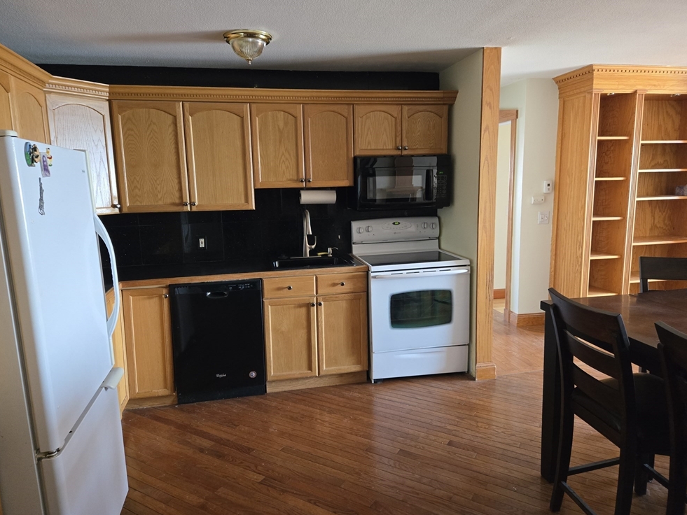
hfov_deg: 71.6
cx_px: 344
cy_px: 251
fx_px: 476
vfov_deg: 56.8
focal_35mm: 24
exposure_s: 1/120
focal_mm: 5.4
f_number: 1.8
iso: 500
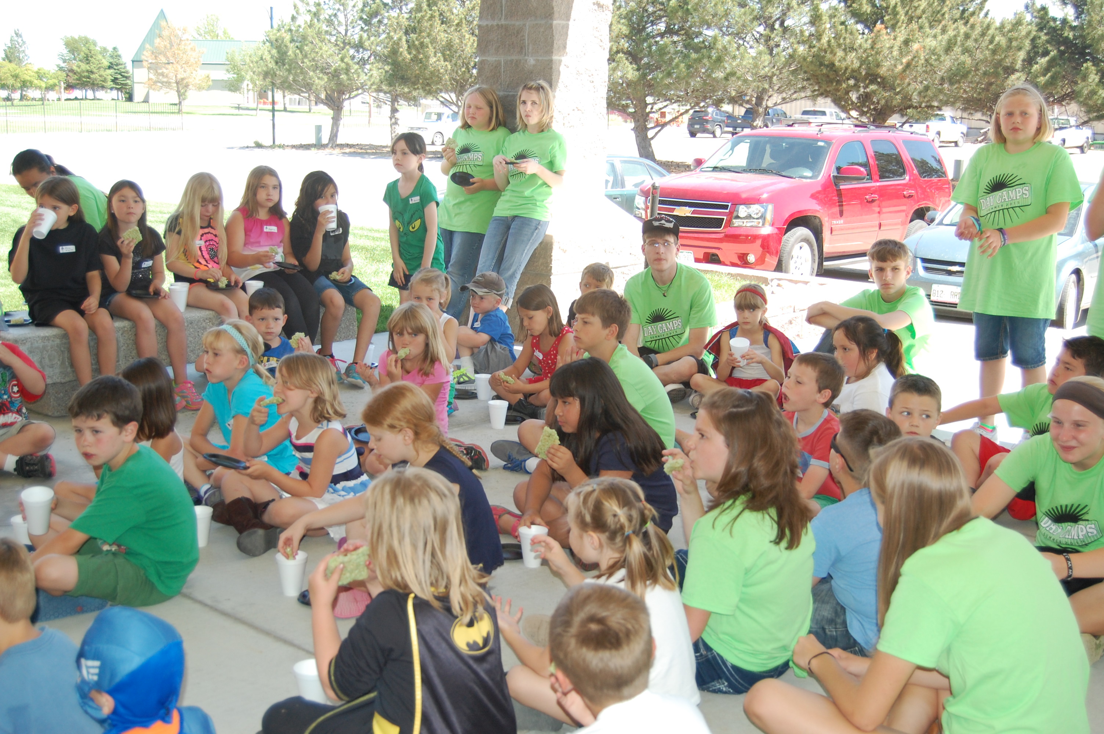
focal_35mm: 45
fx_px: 1379
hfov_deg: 43.6
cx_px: 552
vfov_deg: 29.8
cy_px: 367
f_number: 4.2
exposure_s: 1/400
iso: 400
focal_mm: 30
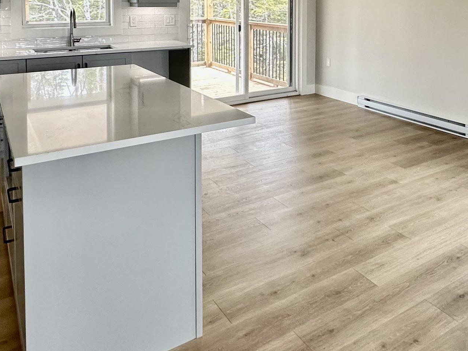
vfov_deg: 38.1
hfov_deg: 53.4
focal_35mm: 34
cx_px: 292
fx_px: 460
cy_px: 17
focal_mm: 2.22
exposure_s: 1/99
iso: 200
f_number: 2.2
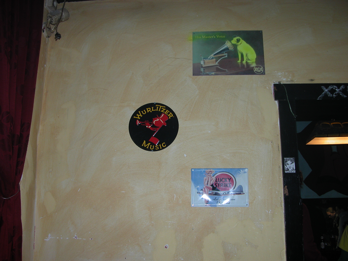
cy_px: 130
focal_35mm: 35
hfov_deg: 52.6
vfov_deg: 40.7
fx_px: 352
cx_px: 174
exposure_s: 1/60
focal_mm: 8.9
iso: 100
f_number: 2.8
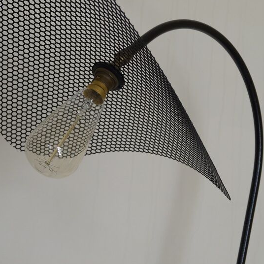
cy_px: 118
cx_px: 119
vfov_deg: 24.6
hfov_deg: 24.6
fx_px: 604
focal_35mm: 70
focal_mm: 30
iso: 250
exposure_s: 1/60
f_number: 5.6
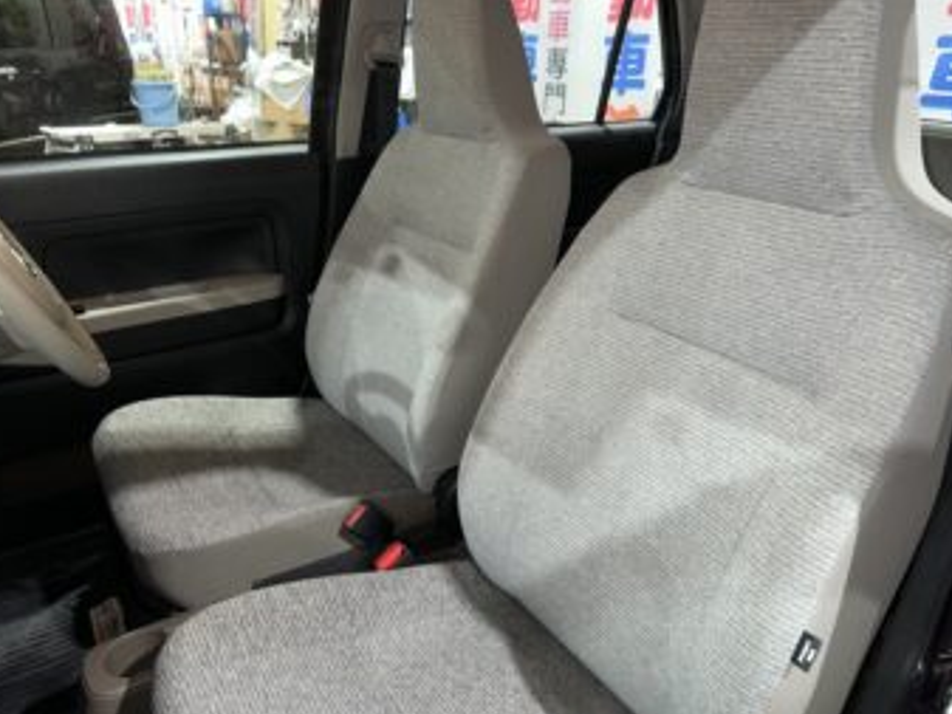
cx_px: 475
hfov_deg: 65.3
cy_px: 363
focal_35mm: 27
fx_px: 743
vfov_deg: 51.4
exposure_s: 1/17
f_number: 1.5
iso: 64
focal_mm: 5.7
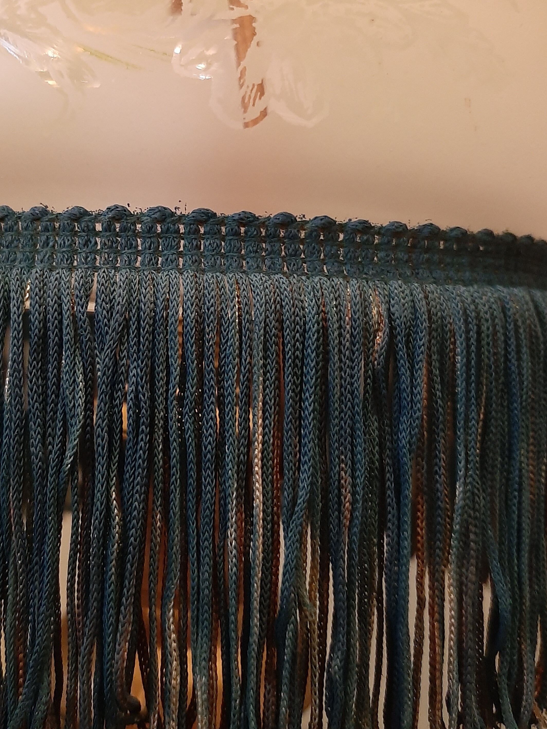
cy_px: 296
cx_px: 191
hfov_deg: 38.3
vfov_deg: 49.9
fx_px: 780
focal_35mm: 37
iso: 320
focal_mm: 3.93
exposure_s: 1/25
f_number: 1.7
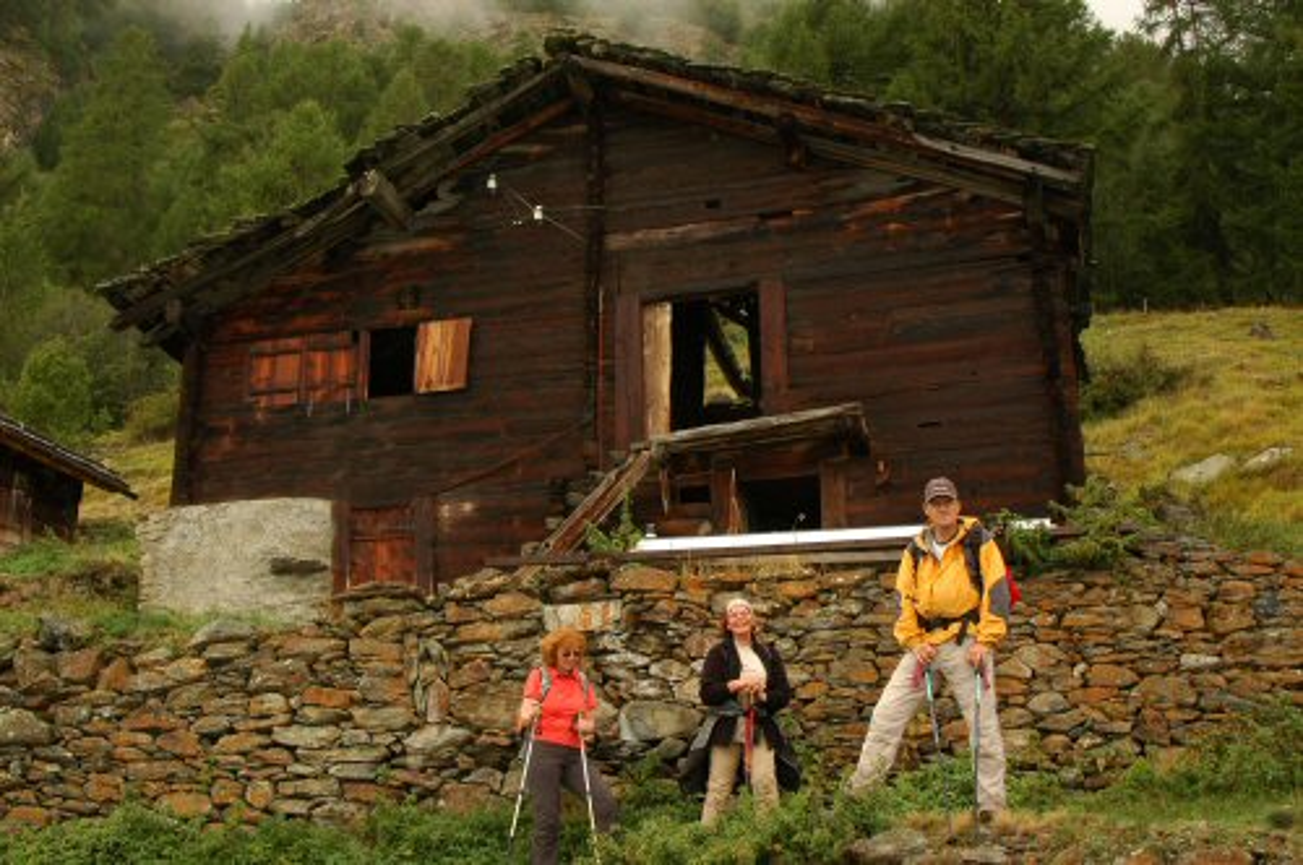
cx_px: 652
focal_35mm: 42
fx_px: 1518
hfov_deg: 46.5
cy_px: 432
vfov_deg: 31.8
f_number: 8
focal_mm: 28
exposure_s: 1/125
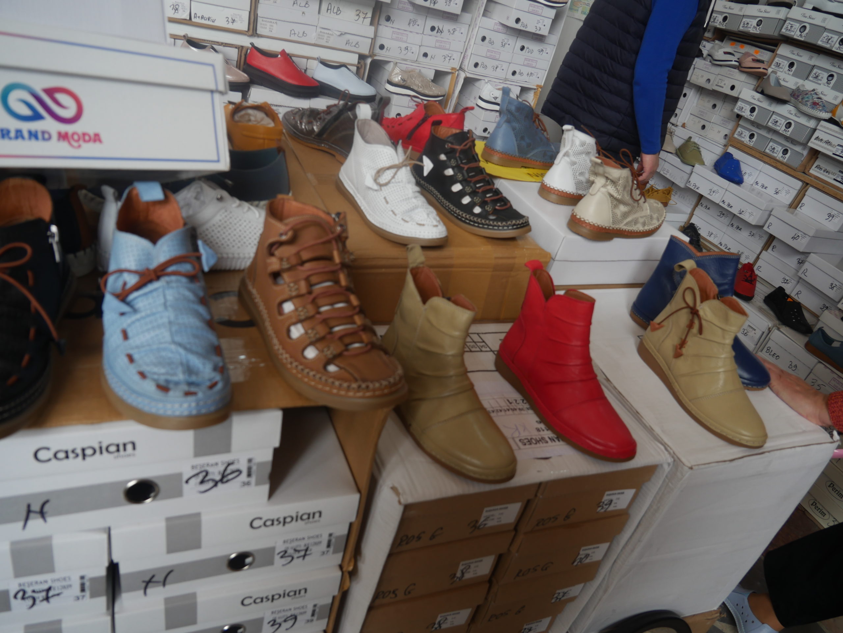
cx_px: 422
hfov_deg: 71.6
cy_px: 316
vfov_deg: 56.8
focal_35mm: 24
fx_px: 585
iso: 200
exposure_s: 1/125
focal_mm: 12
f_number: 4
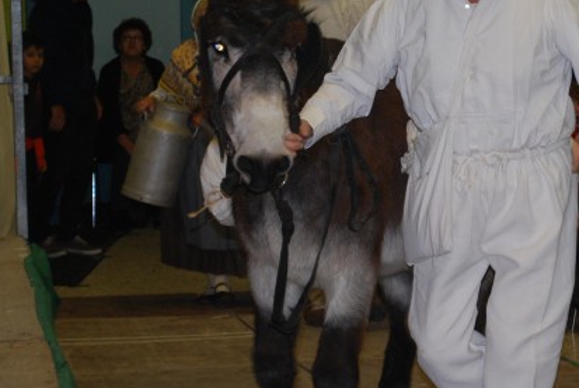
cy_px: 218
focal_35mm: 160
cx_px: 407
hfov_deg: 12.8
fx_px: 2577
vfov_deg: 8.6
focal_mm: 55
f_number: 5.6
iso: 500
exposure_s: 1/60
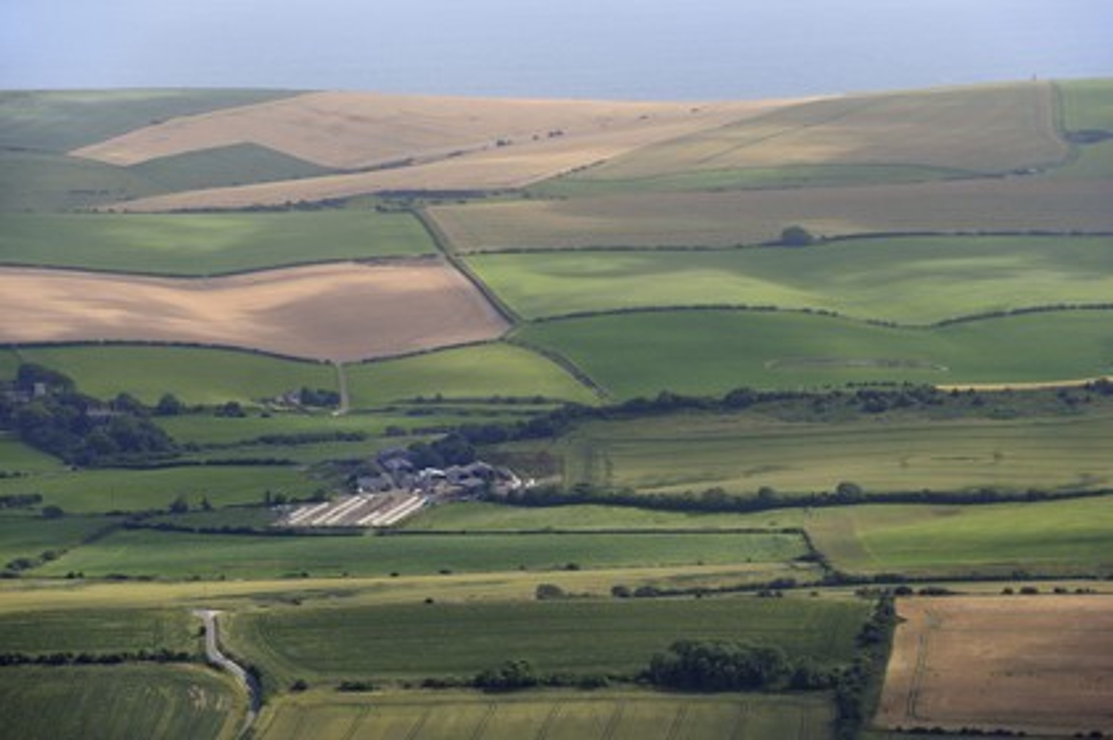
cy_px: 370
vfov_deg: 6.9
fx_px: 6178
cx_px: 556
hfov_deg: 10.3
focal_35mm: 200
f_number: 9
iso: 400
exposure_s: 1/800
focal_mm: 200
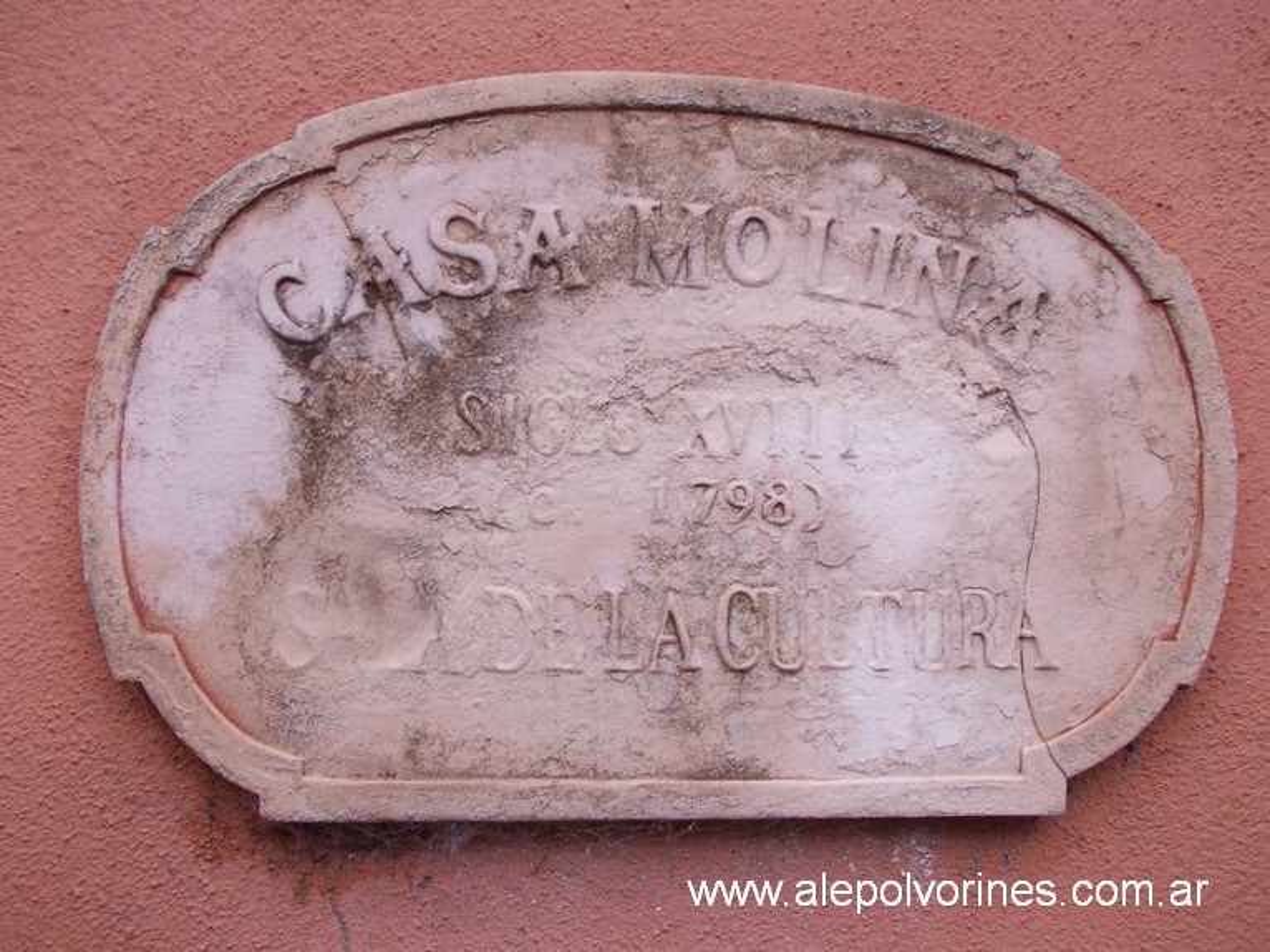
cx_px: 635
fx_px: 1027
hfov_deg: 63.5
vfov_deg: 49.7
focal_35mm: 28
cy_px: 476
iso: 80
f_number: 2.7
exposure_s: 1/50
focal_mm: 4
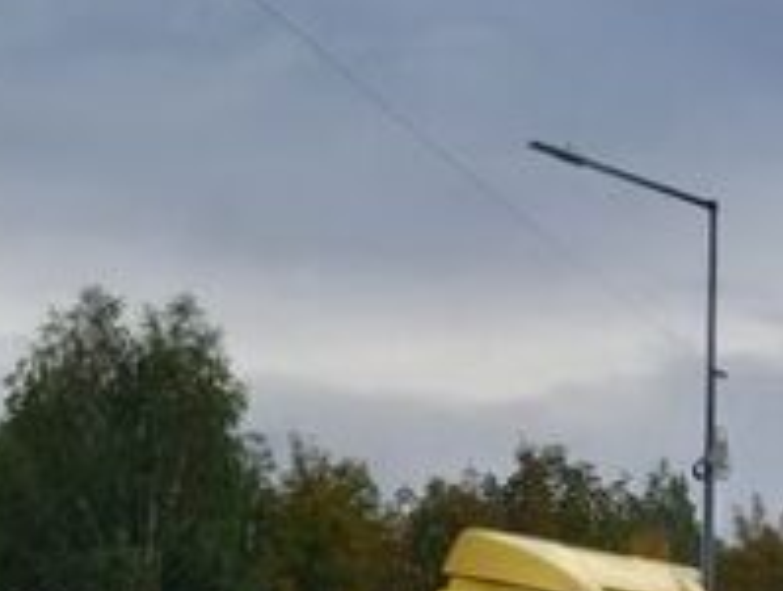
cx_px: 1169
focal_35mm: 130
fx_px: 2946
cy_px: 678
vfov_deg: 11.3
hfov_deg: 14.2
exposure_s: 1/160
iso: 20
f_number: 1.8
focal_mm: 4
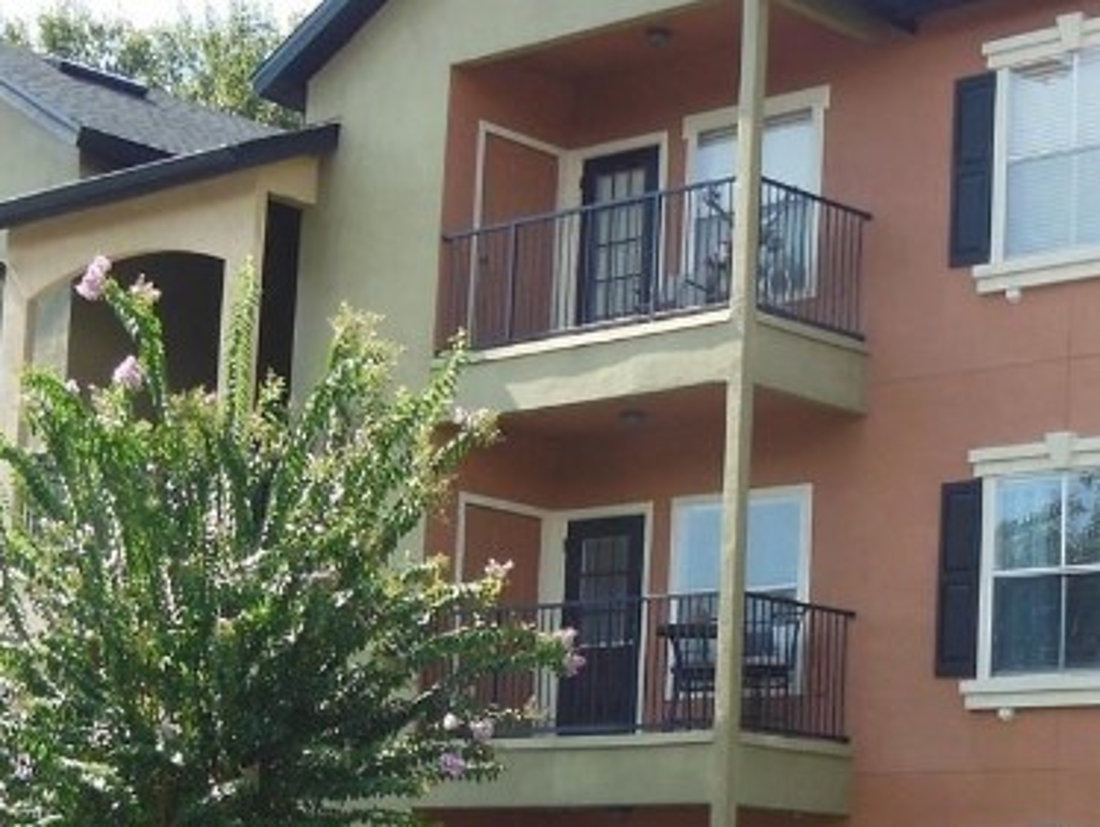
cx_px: 515
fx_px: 2957
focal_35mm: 93
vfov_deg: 15.8
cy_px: 706
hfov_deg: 21.1
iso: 125
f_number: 3.9
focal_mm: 6
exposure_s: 1/320
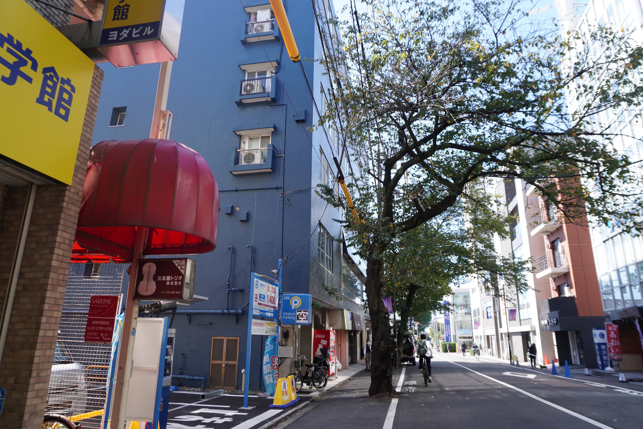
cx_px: 322
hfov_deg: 73.7
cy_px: 214
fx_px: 429
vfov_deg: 53.1
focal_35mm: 24
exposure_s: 1/100
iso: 100
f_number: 5
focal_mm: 16
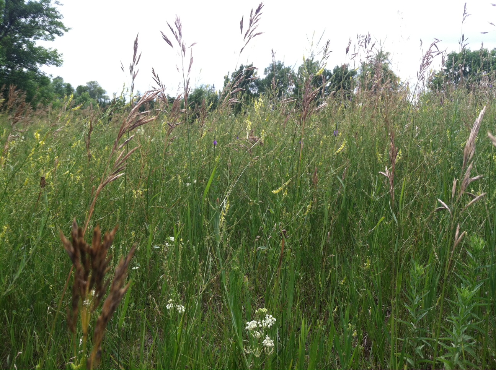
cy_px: 185
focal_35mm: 35
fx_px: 501
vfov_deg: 40.6
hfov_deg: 52.7
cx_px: 248
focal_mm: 3.85
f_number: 2.8
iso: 80
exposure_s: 1/566
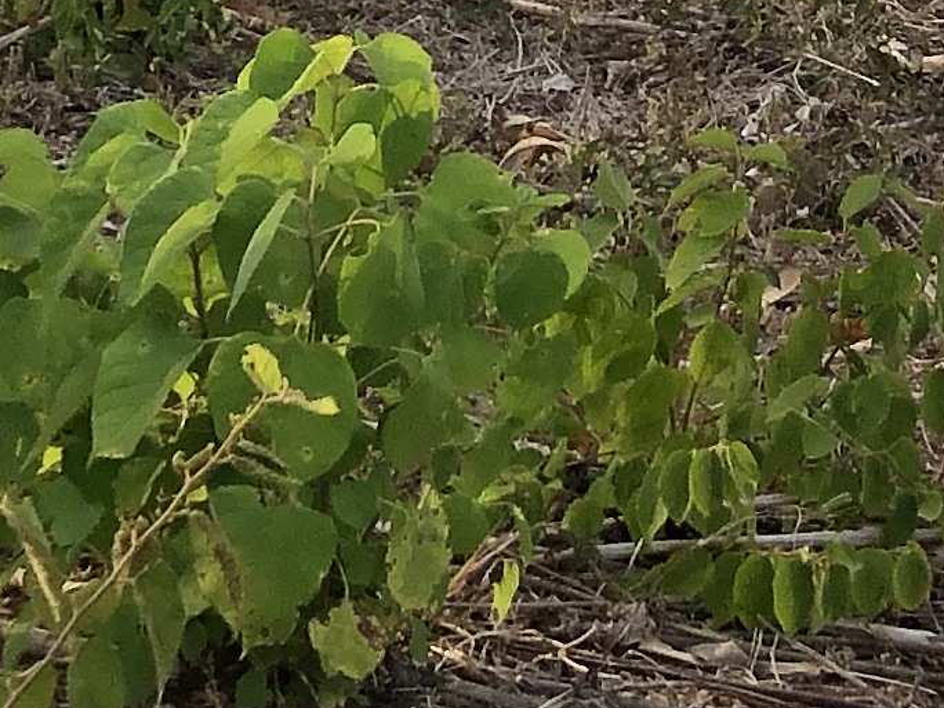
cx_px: 751
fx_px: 4500
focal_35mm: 165
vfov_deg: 8.6
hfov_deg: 11.9
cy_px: -553
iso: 20
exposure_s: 1/1116
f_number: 1.8
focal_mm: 4
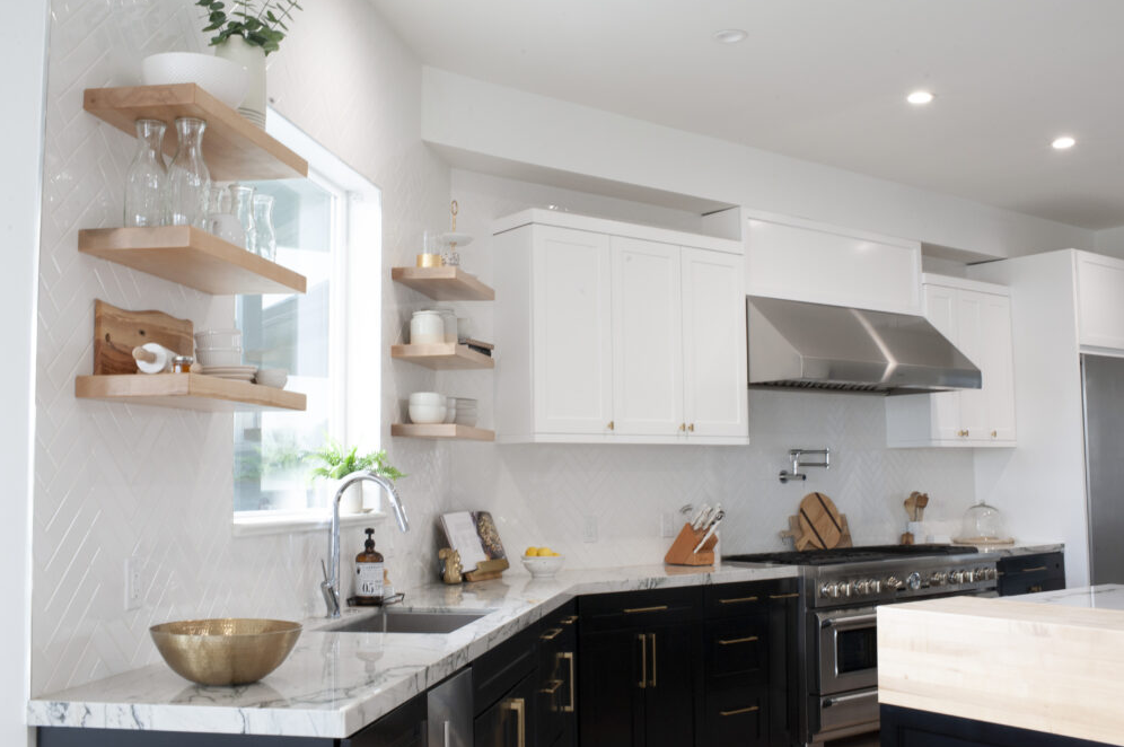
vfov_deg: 36.8
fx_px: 1123
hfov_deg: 53.2
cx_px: 565
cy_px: 368
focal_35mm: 36
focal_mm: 35
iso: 640
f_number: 16
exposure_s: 1/3
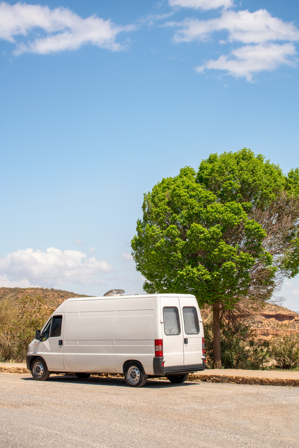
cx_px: 150
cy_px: 224
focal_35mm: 70
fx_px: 872
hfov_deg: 19.5
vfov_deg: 28.8
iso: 100
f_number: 13
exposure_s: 1/50
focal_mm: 70
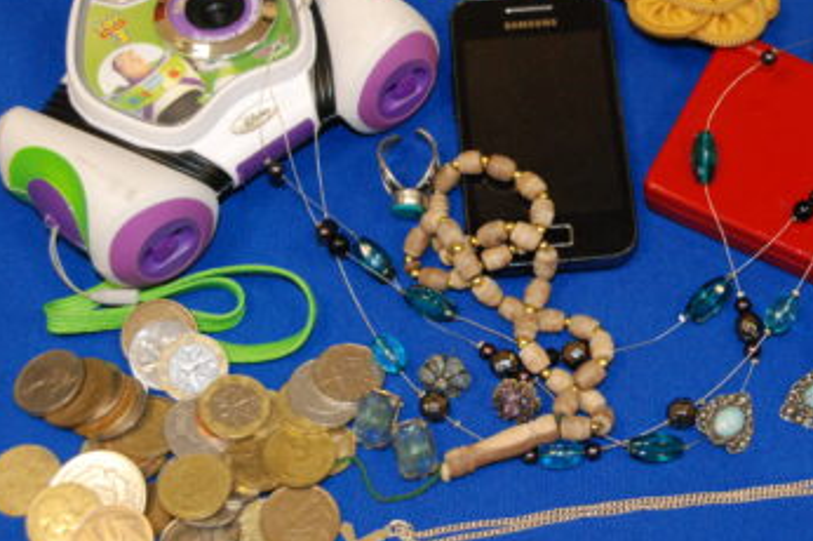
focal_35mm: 81
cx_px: 583
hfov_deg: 24.9
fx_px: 1825
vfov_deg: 16.8
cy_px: 155
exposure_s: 1/60
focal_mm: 31
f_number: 5.6
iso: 1250
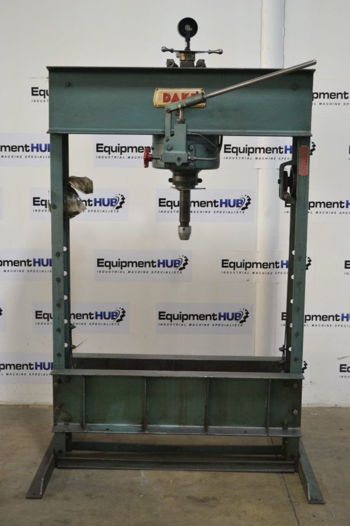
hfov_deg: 26.5
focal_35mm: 51
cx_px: 175
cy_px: 263
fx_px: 744
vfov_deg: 38.9
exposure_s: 1/25
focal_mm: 34
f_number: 5
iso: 400
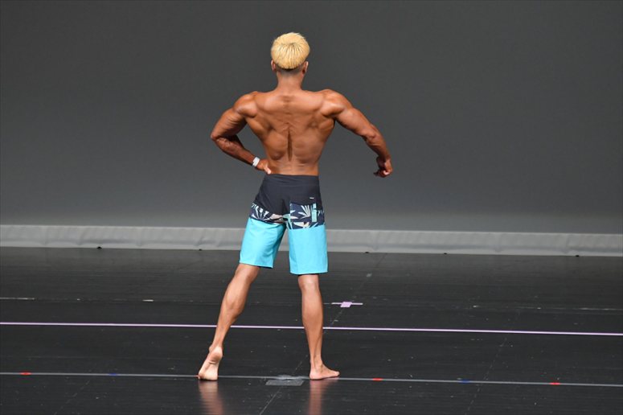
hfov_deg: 6.5
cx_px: 312
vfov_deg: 4.4
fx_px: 5449
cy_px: 208
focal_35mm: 315
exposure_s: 1/400
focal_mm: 210
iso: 4000
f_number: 5.6
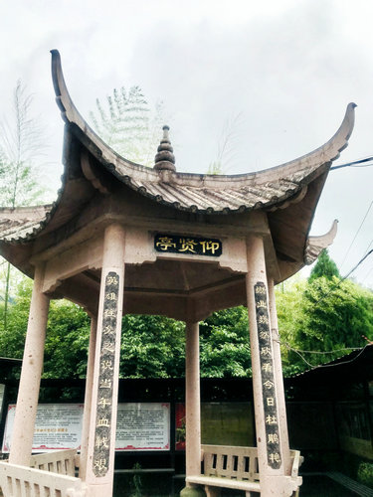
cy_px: 248
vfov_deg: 63.4
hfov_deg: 49.7
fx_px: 402
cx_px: 186
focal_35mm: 28
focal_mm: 3.99
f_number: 1.8
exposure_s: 1/4367
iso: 20
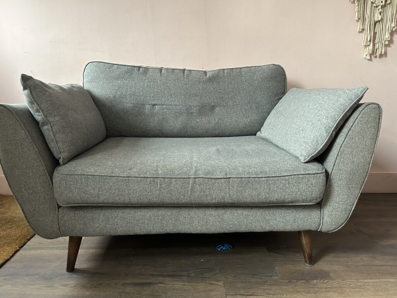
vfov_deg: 53.1
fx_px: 298
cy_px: 149
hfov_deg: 67.3
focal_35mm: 26
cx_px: 198
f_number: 1.5
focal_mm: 5.7
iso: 320
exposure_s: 1/60
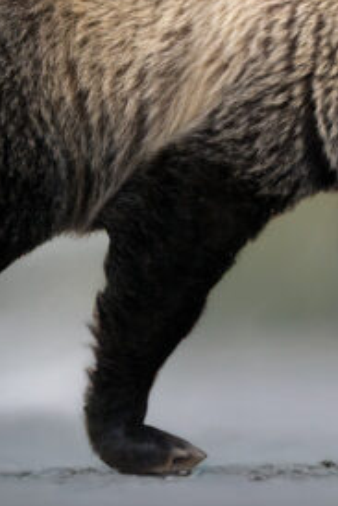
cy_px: 61
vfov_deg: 1.4
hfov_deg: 0.9
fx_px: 21012
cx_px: 306
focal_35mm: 1494
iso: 220
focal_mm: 400
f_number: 2.8
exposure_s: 1/2500
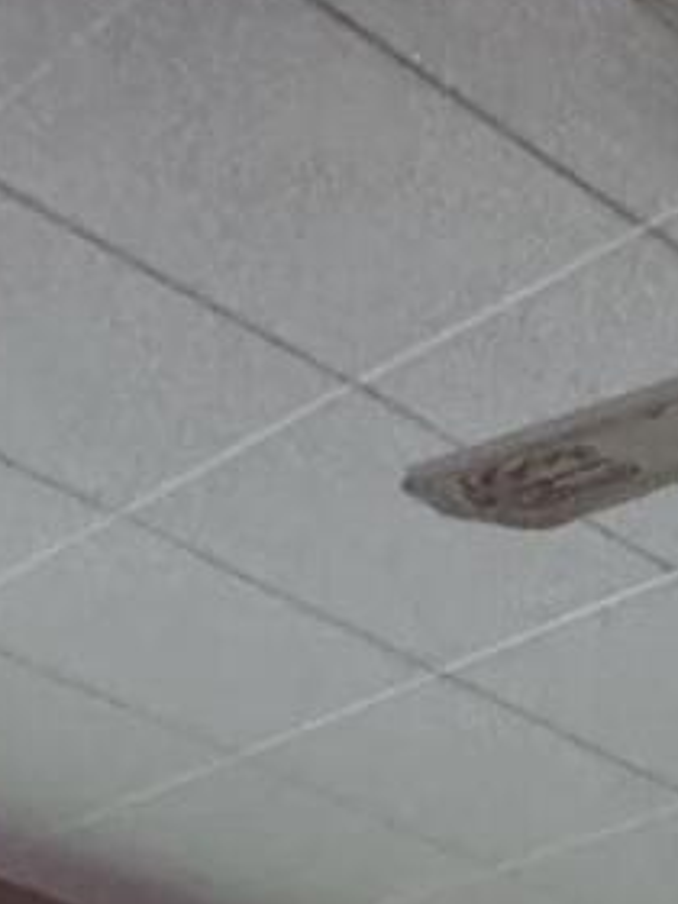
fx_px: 2612
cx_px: 981
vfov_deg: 12.5
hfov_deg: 14.0
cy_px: 2460
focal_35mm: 100
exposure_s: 1/30
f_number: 2.2
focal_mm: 2.22
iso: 1250
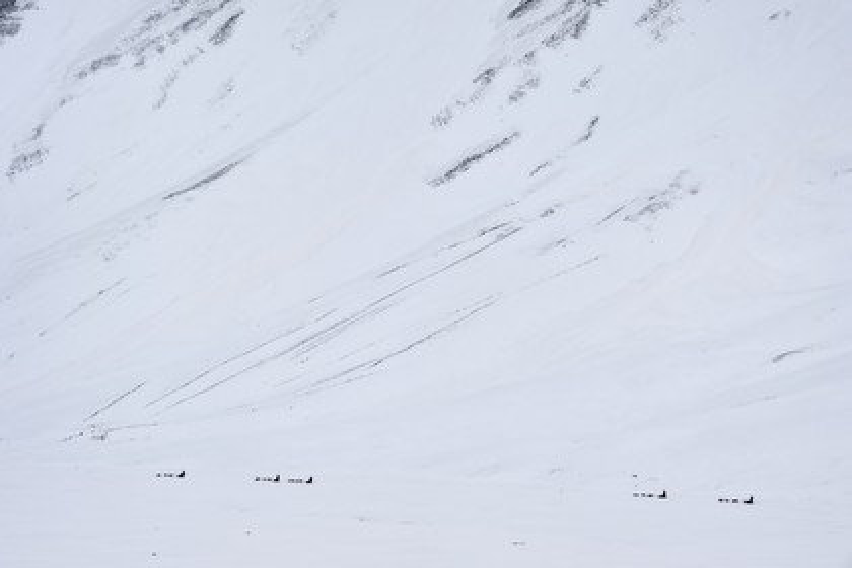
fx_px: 4733
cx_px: 426
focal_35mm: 200
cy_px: 284
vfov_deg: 6.9
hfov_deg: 10.3
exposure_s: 1/250
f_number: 7.1
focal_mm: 200
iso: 400
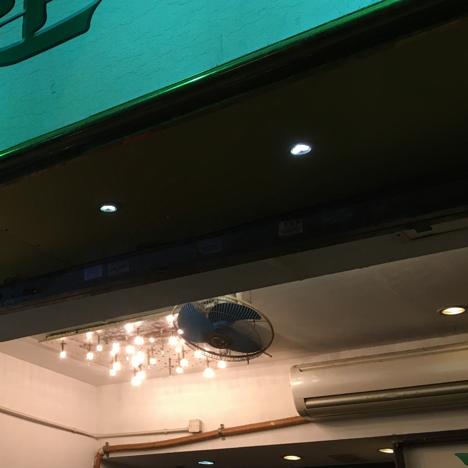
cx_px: -10
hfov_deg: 29.8
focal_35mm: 53
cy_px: 217
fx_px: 811
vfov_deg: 32.2
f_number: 2.2
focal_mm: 4.15
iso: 50
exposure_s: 1/33
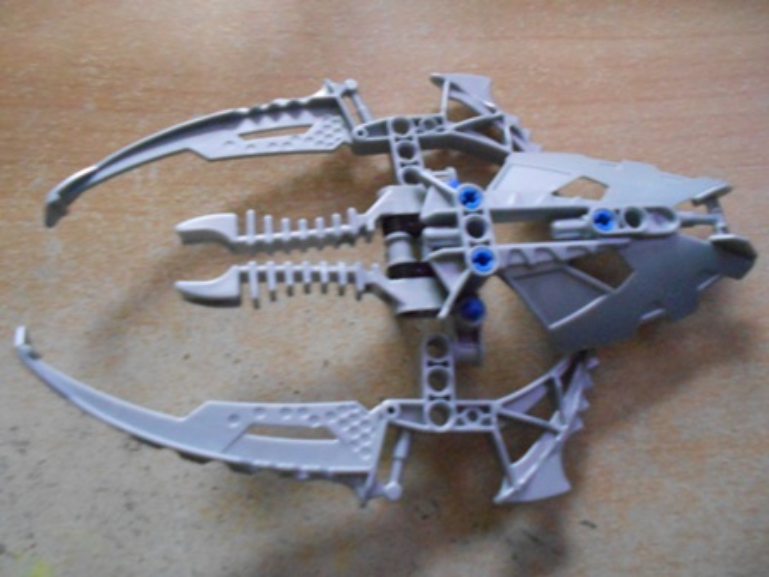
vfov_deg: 53.1
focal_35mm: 26
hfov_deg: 67.3
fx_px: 578
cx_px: 384
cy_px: 288
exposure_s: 1/8
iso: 800
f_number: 3.2
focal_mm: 4.6
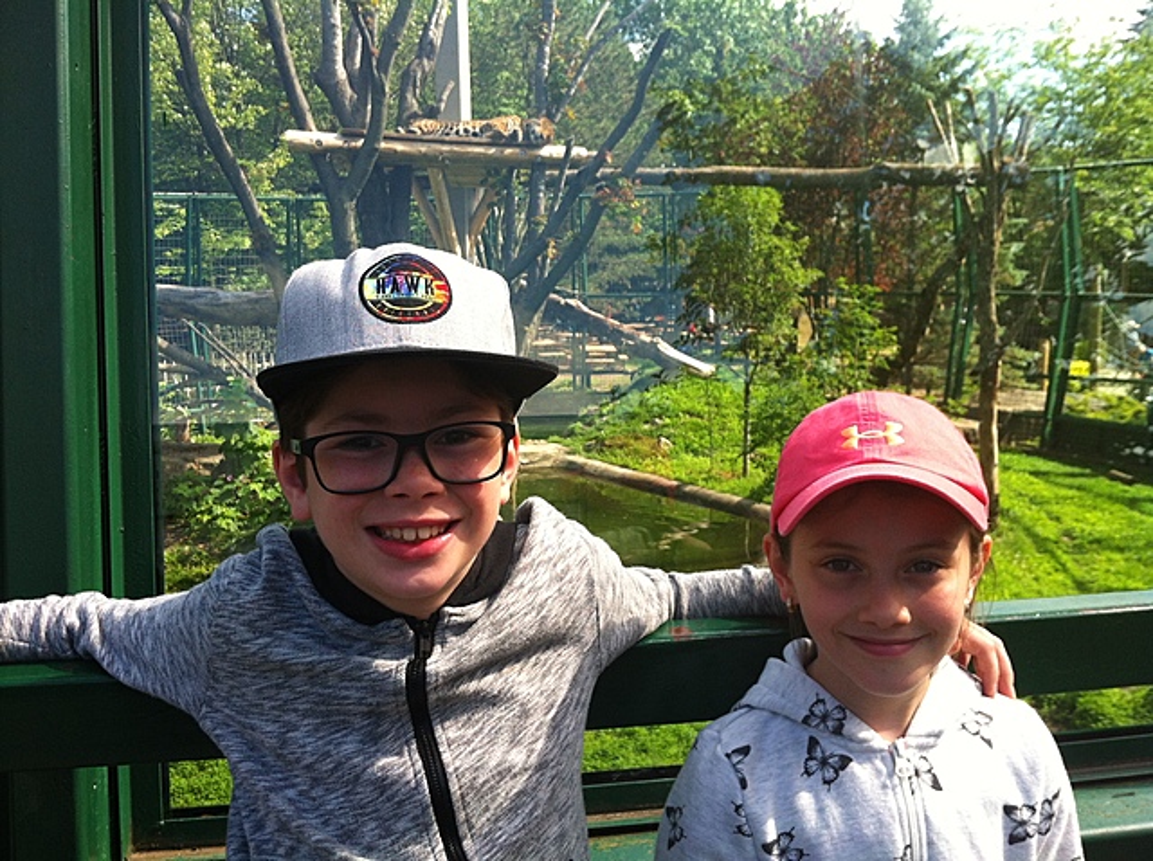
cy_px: 430
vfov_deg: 40.6
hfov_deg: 52.7
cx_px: 576
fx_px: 1164
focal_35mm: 35
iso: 80
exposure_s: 1/331
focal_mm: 3.85
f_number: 2.8
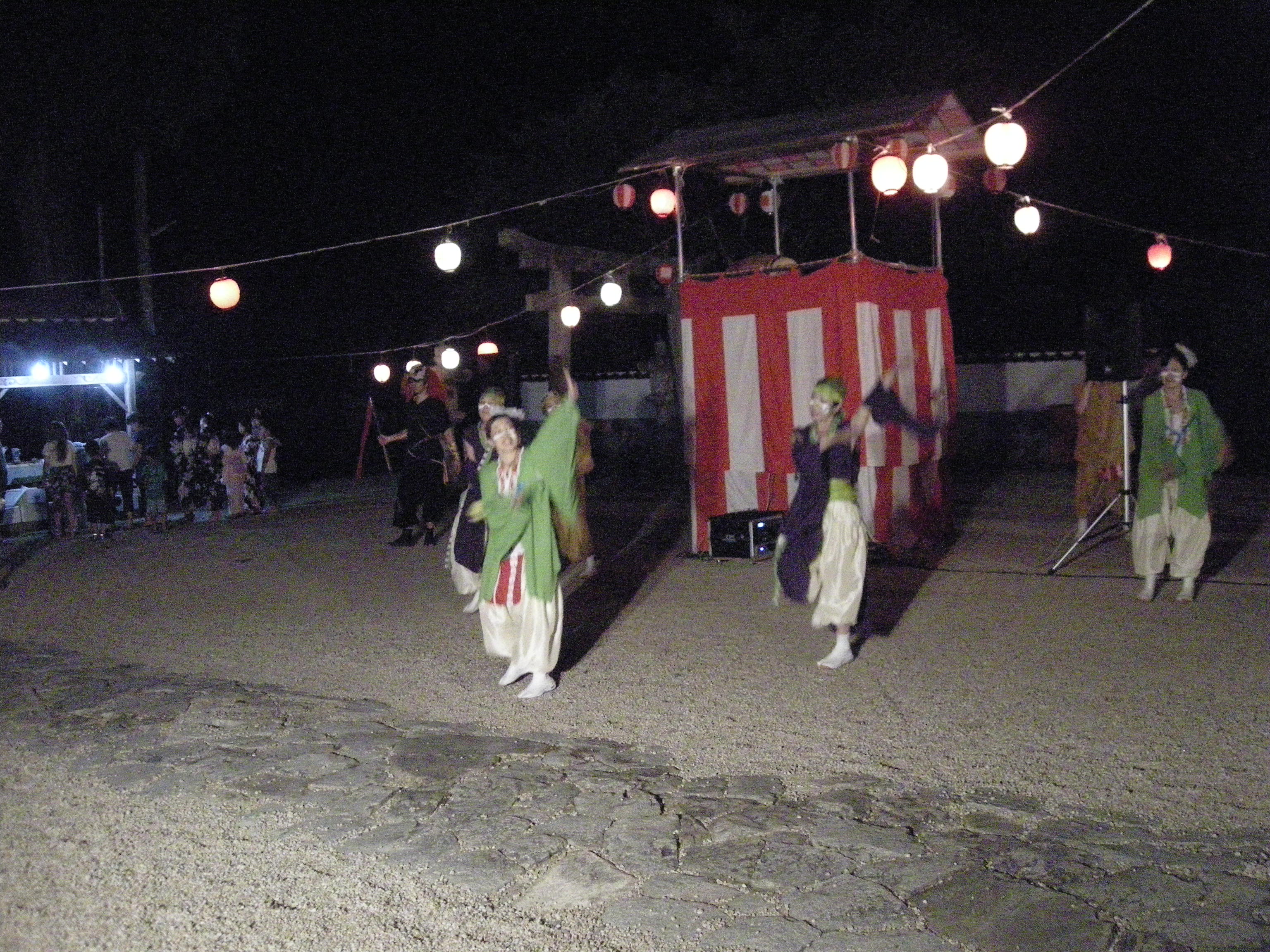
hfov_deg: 52.6
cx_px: 635
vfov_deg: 40.7
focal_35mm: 35
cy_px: 476
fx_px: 1284
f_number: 2.8
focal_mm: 5.7
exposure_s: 1/30
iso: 1600
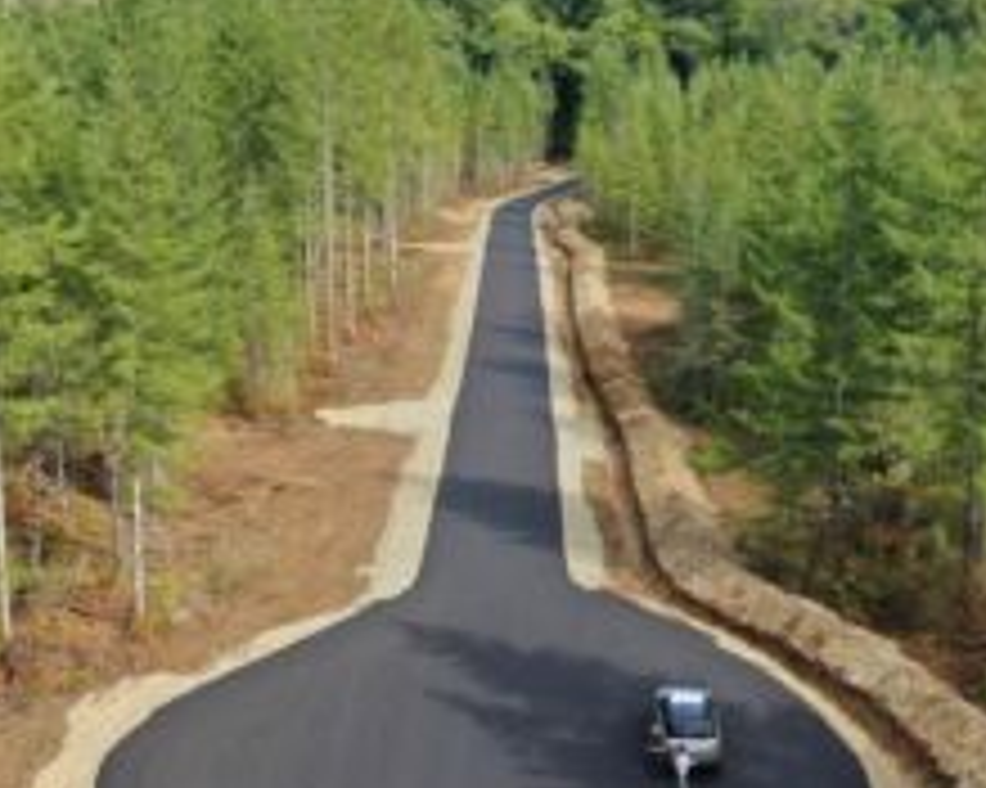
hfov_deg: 38.6
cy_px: 367
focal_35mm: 48
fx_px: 1400
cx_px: 387
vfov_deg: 31.4
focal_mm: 10.26
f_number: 5
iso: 100
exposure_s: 1/240
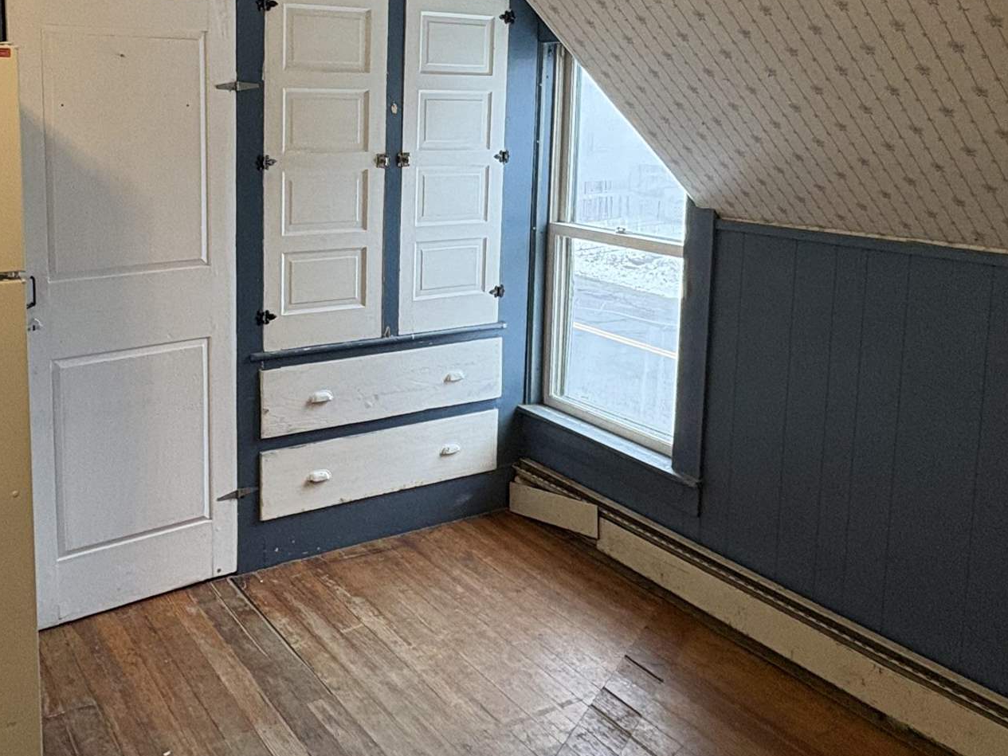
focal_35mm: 34
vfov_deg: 41.0
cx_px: 365
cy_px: 220
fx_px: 990
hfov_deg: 53.2
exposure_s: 1/120
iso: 250
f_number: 2.2
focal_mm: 2.22
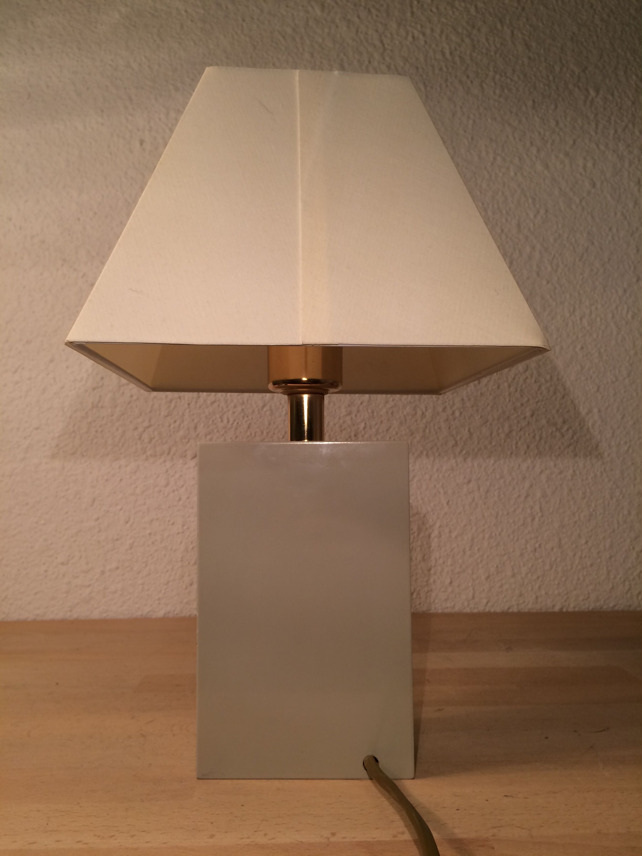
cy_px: 428
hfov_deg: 48.2
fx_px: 717
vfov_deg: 61.7
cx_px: 321
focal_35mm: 29
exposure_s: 1/33
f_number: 2.2
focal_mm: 4.15
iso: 32
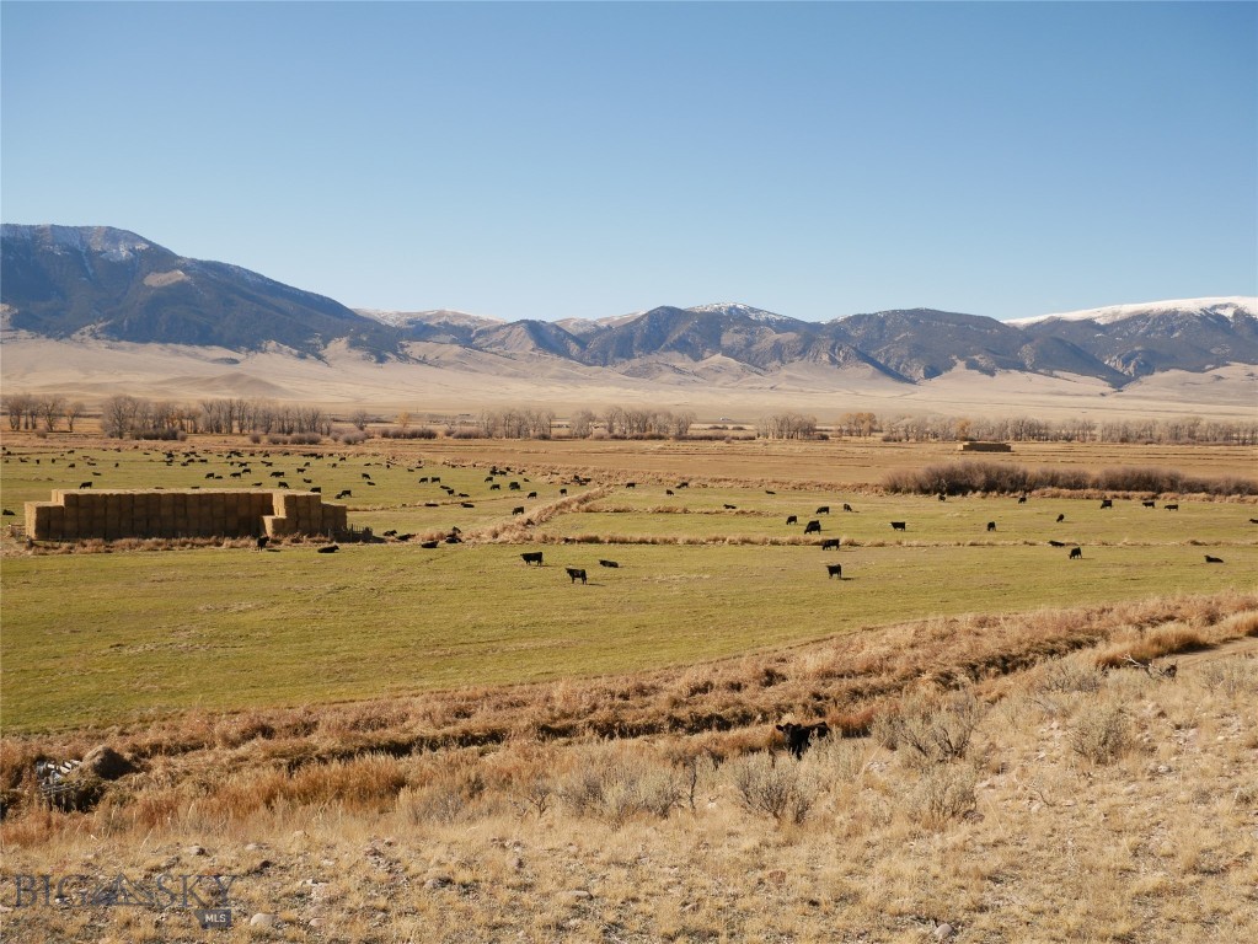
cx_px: 629
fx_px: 1309
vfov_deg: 39.7
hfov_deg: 51.3
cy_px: 472
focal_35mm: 36
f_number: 8
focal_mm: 18
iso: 200
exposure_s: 1/400
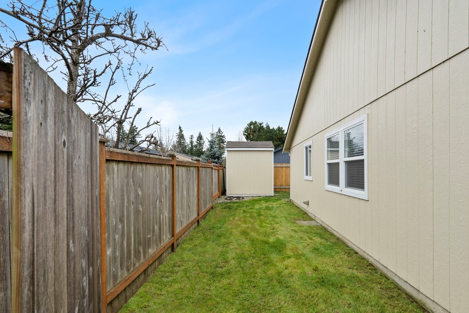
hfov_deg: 89.7
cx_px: 257
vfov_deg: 67.3
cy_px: 170
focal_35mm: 18
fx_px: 234
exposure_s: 1/60
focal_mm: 16
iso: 200
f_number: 8
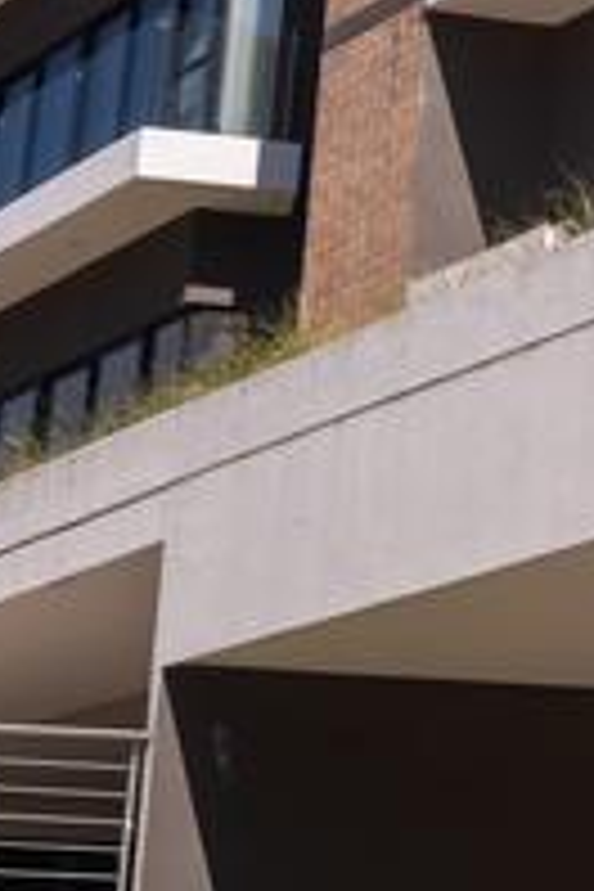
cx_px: 1022
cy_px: 68
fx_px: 2623
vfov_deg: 18.9
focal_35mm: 106
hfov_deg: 12.0
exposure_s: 1/2500
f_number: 2.8
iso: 125
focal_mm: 28
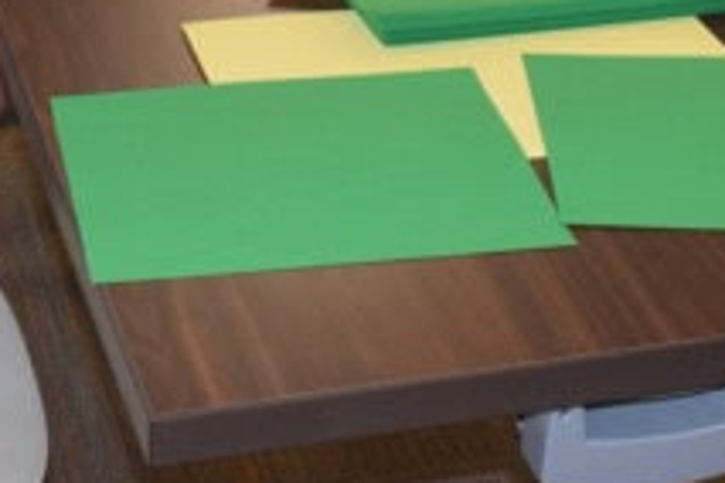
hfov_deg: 19.3
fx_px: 2123
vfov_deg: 12.6
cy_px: -129
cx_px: 218
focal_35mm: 105
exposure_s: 1/100
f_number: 5
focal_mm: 25
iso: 800
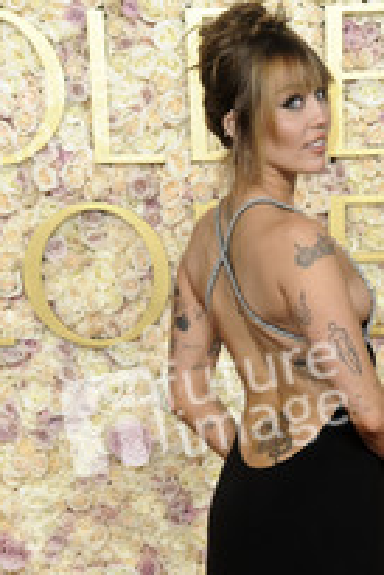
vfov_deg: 17.2
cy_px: 550
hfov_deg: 11.7
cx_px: 287
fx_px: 1869
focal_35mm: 117
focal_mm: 60
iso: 1000
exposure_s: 1/250
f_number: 13
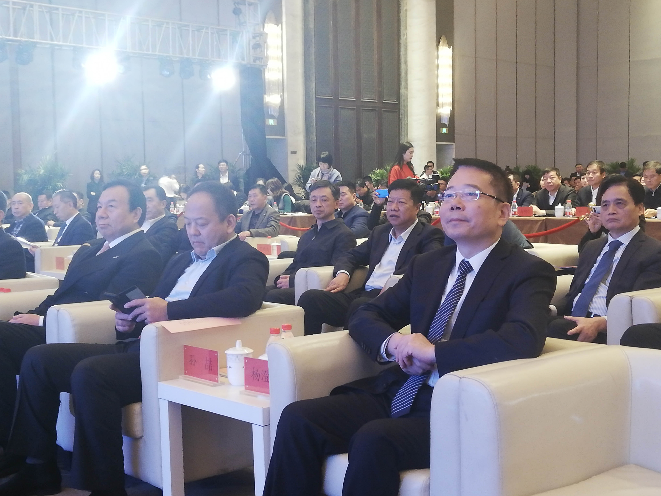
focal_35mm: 52
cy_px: 248
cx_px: 330
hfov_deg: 36.8
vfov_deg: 28.0
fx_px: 993
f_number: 2.2
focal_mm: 3.81
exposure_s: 1/24
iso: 500
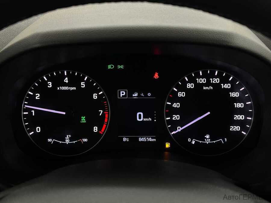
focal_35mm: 48
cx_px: 136
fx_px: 376
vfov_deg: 30.3
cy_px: 102
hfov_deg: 39.7
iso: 250
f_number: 1.78
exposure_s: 1/50
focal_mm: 6.86
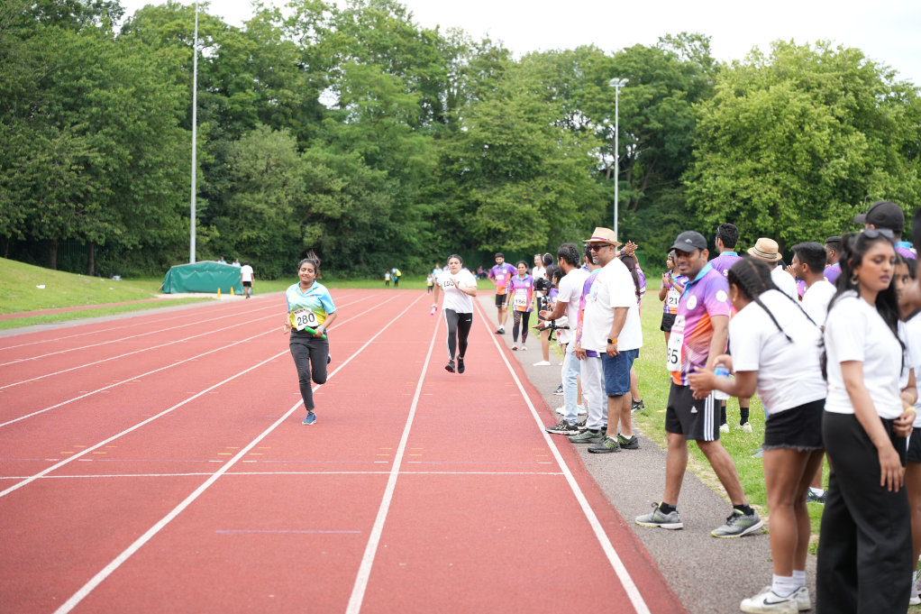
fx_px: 1790
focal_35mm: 70
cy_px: 307
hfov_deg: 28.8
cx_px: 460
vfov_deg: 19.5
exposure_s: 1/640
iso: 250
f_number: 2.8
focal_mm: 70
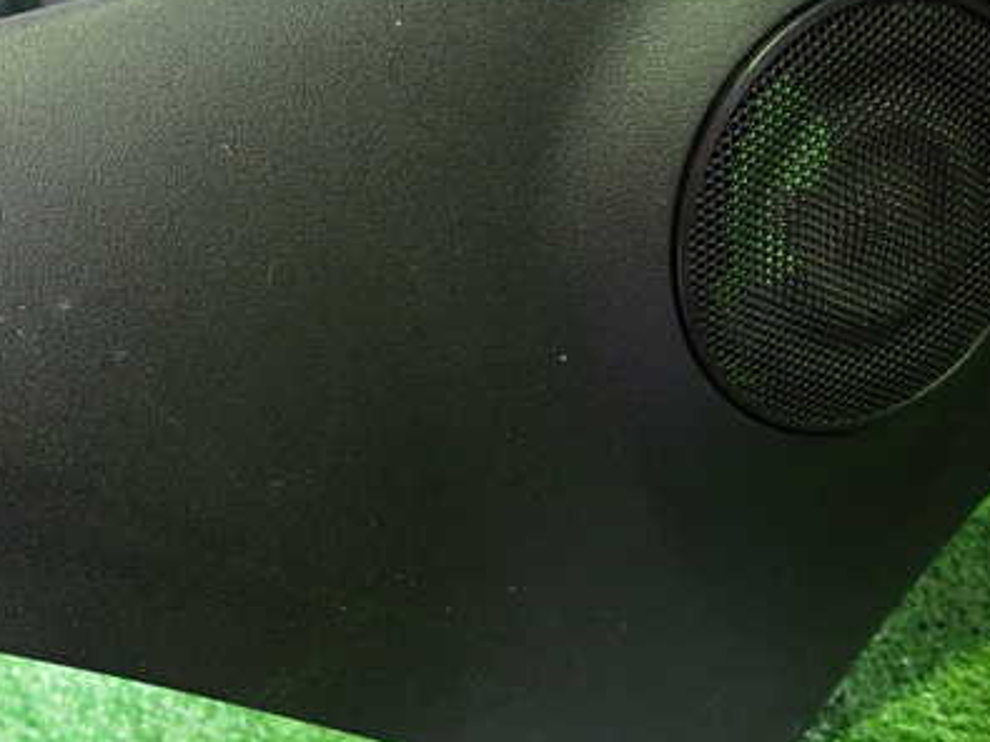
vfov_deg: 37.3
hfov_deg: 47.3
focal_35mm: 38
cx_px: 256
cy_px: 489
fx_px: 1086
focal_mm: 4.5
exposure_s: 1/25
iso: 800
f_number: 2
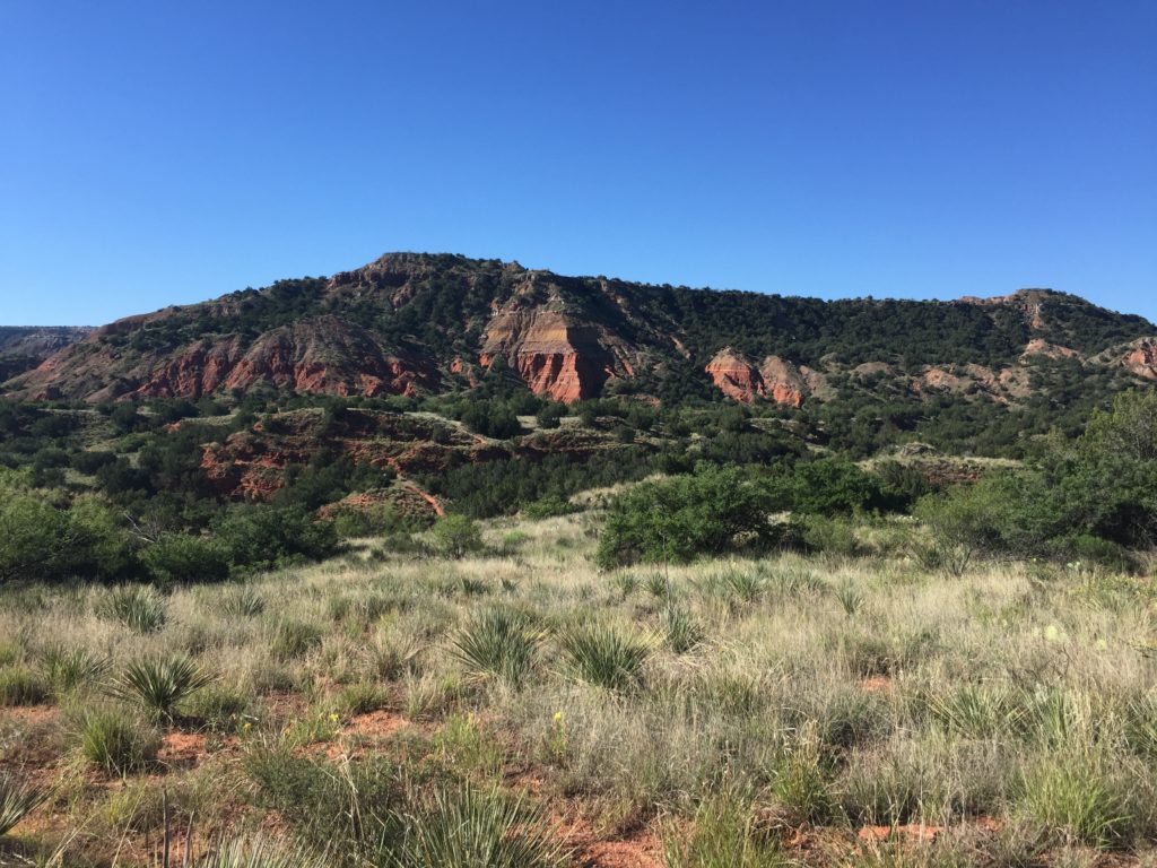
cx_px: 578
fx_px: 969
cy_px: 434
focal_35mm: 29
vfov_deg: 48.2
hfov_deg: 61.7
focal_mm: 4.15
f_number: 2.2
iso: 32
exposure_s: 1/1412
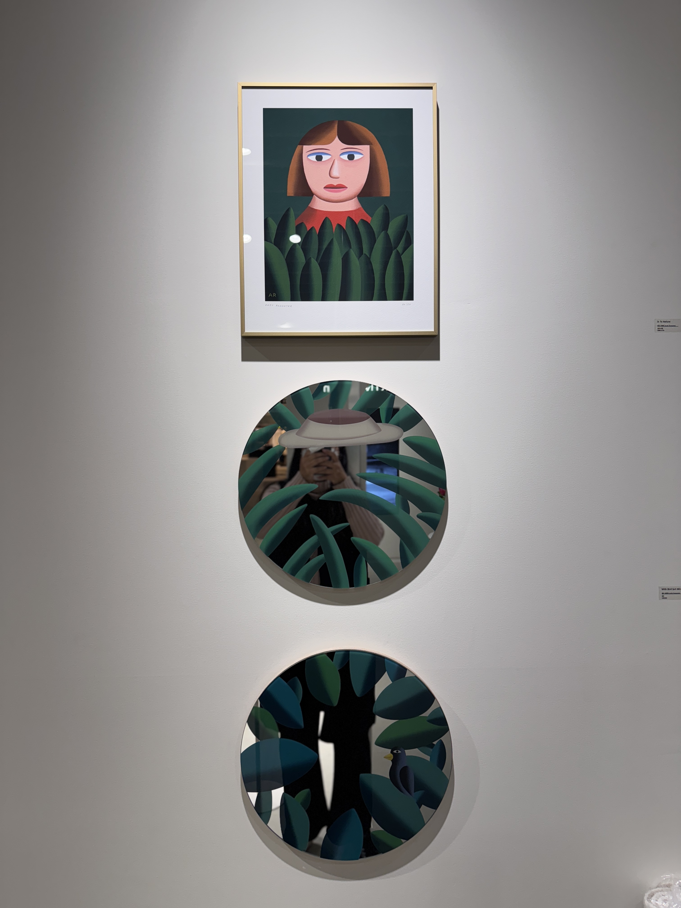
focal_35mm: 24
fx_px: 630
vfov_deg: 71.6
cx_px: 340
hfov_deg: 56.8
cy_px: 454
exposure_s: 1/235
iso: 64
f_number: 1.78
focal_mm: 6.76
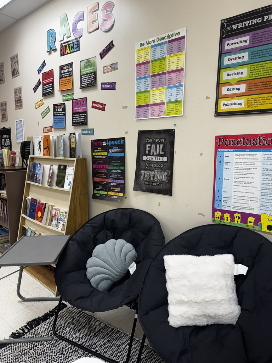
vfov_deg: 71.6
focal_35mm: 24
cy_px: 182
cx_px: 136
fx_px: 251
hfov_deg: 56.8
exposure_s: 1/120
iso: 125
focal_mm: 6.76
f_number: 1.78
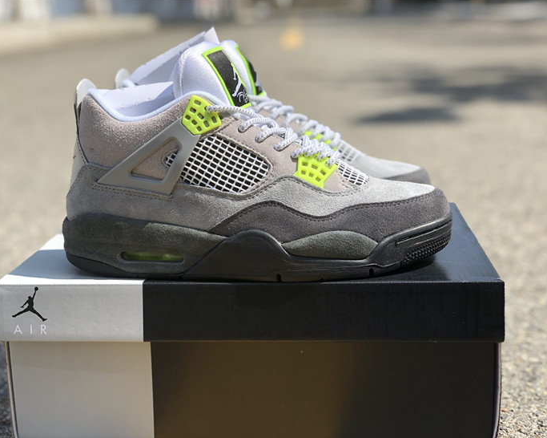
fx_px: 890
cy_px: 219
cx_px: 255
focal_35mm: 55
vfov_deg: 27.6
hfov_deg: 34.1
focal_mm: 6
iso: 16
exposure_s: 1/1043
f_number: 2.4
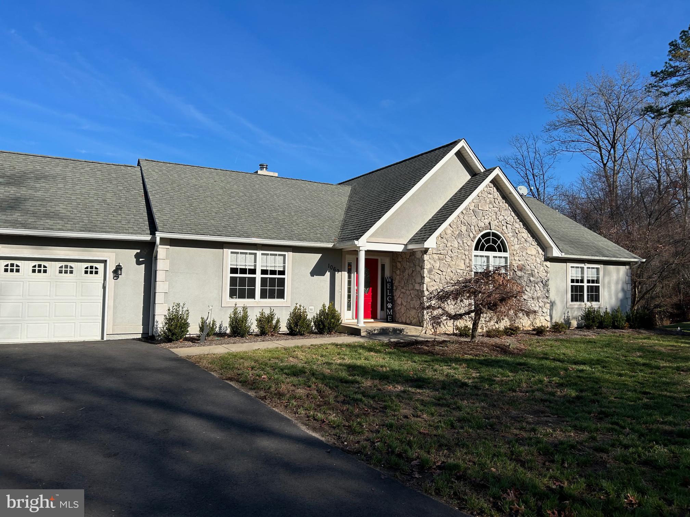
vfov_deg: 53.1
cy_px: 258
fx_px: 518
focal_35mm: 26
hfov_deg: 67.3
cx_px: 345
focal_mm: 5.7
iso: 50
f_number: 1.5
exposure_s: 1/5076
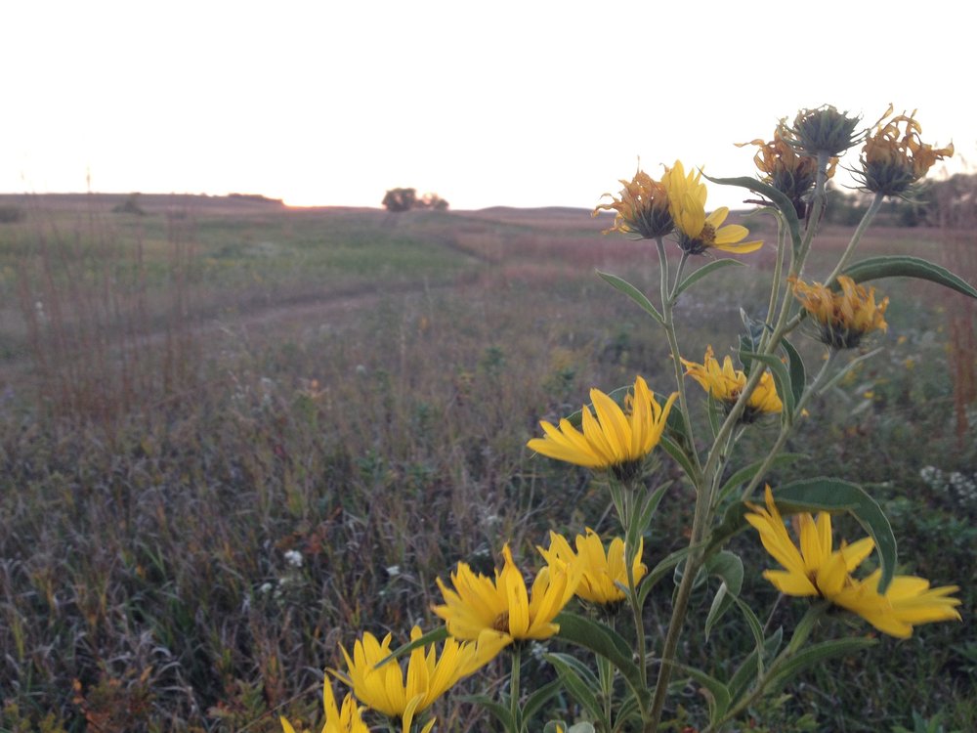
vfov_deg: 40.7
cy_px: 366
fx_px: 988
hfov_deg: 52.6
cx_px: 488
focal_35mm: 35
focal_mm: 4.28
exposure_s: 1/40
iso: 80
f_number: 2.4
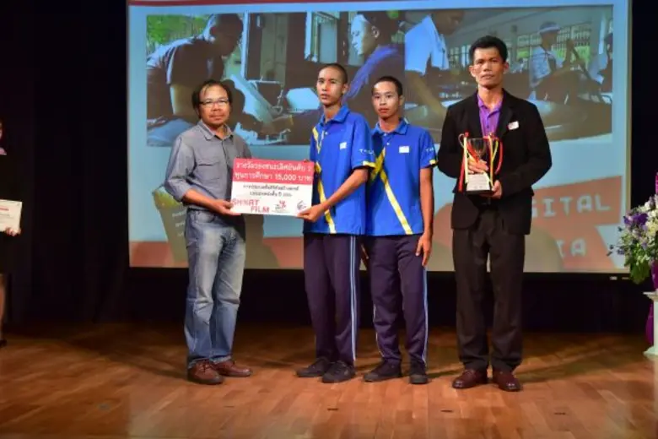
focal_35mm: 48
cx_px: 329
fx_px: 877
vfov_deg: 28.1
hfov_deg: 41.1
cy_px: 220
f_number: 5
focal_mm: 48
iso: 1250
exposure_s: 1/160
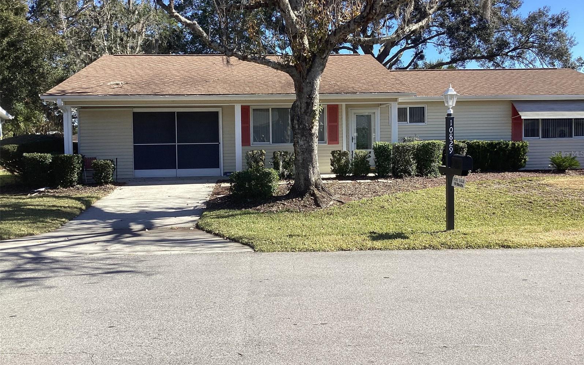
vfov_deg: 38.2
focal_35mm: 33
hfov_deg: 58.1
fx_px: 525
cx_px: 293
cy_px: 154
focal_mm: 3.3
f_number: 2.4
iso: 25
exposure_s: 1/662
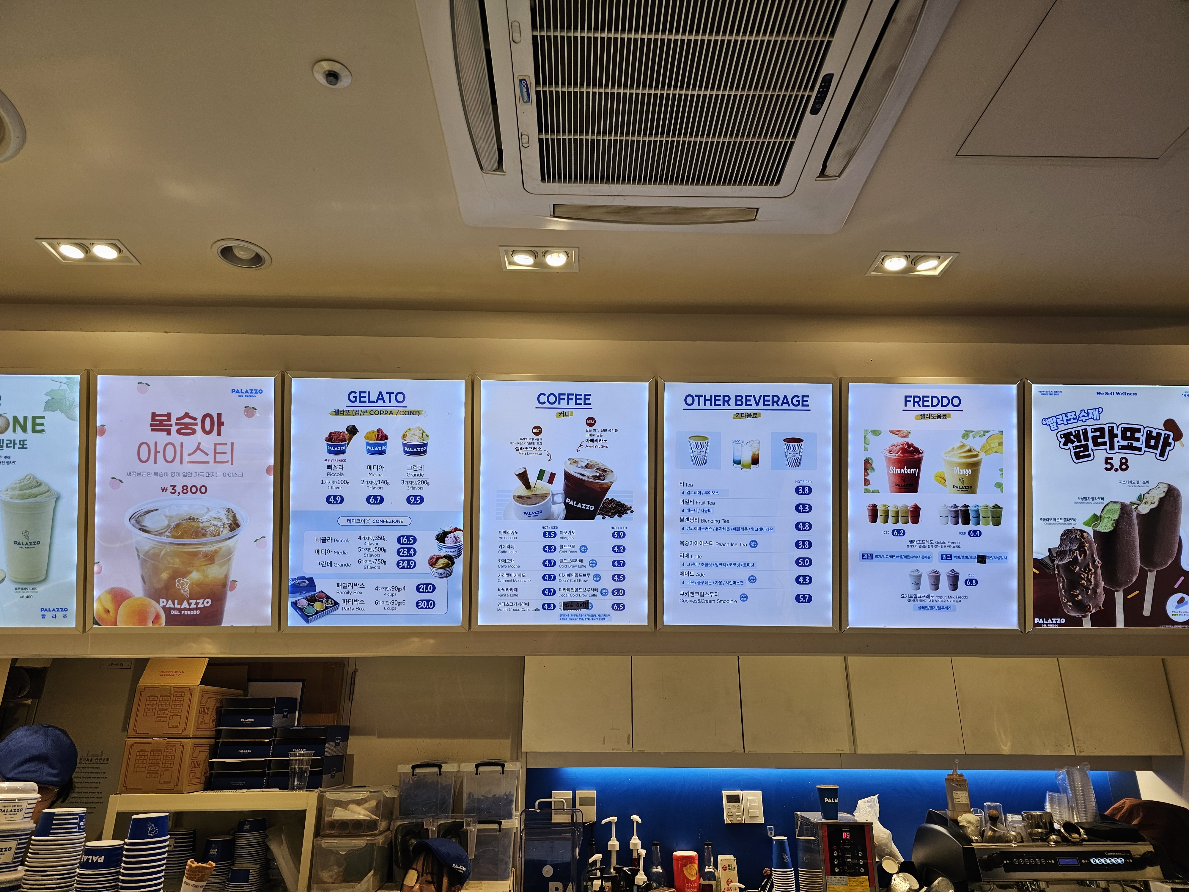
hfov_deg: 73.9
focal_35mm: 23
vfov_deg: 58.9
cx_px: 594
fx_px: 790
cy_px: 446
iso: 80
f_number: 1.7
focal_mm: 6.3
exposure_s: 1/120
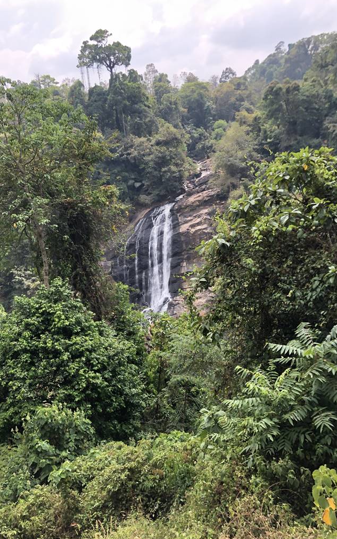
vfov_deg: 62.9
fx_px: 441
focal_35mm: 30
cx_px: 153
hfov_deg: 41.8
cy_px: 268
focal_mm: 3.99
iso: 20
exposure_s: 1/421
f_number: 1.8
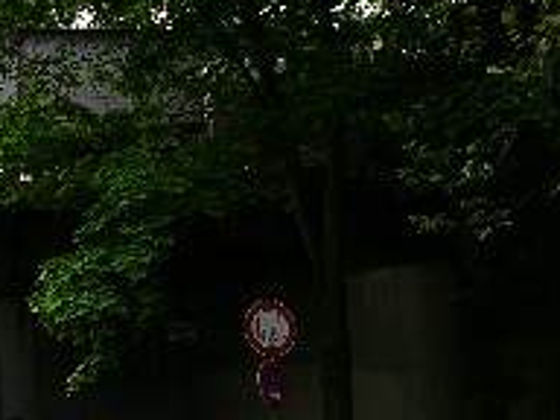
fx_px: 1731
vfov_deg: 13.8
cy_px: 225
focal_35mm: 107
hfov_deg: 16.7
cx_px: -281
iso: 50
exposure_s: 1/38.1
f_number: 5
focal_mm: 9
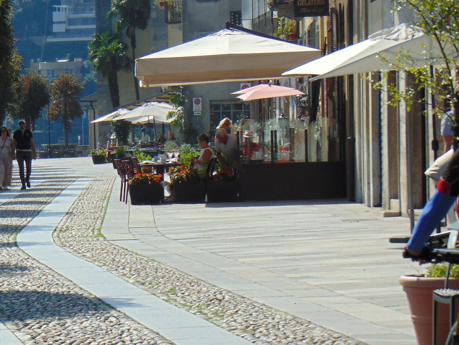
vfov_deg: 6.9
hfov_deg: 9.2
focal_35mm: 214
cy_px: 194
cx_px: 55
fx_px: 2838
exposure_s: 1/800
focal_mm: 19.4
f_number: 3.9
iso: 80
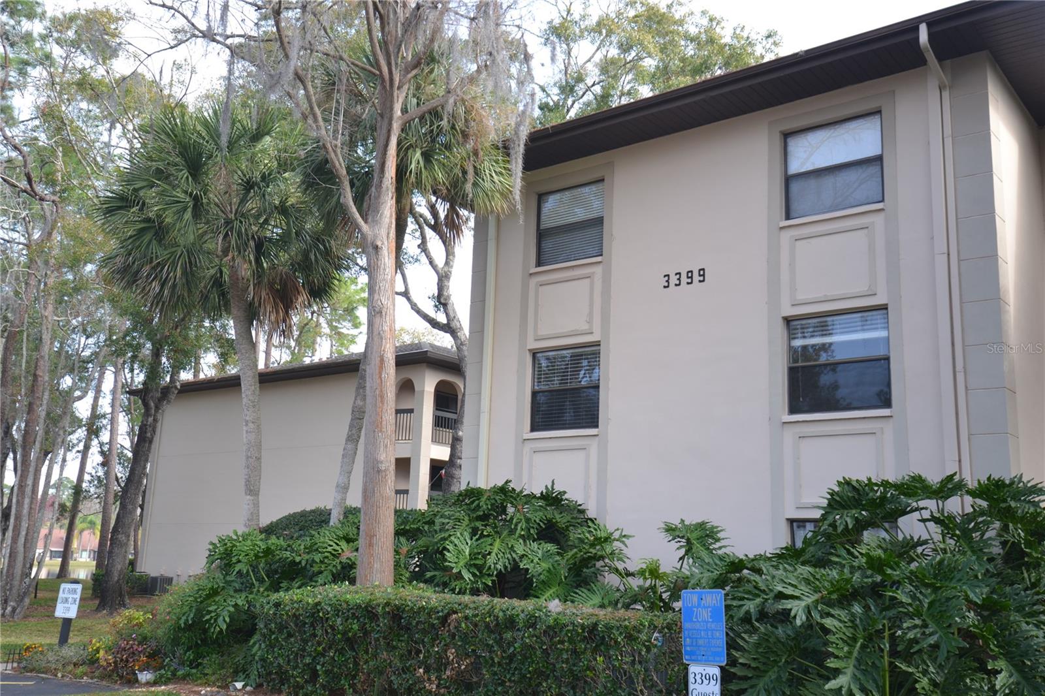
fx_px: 958
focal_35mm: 33
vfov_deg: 40.0
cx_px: 522
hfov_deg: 57.2
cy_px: 348
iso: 160
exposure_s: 1/125
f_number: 5.6
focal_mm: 22
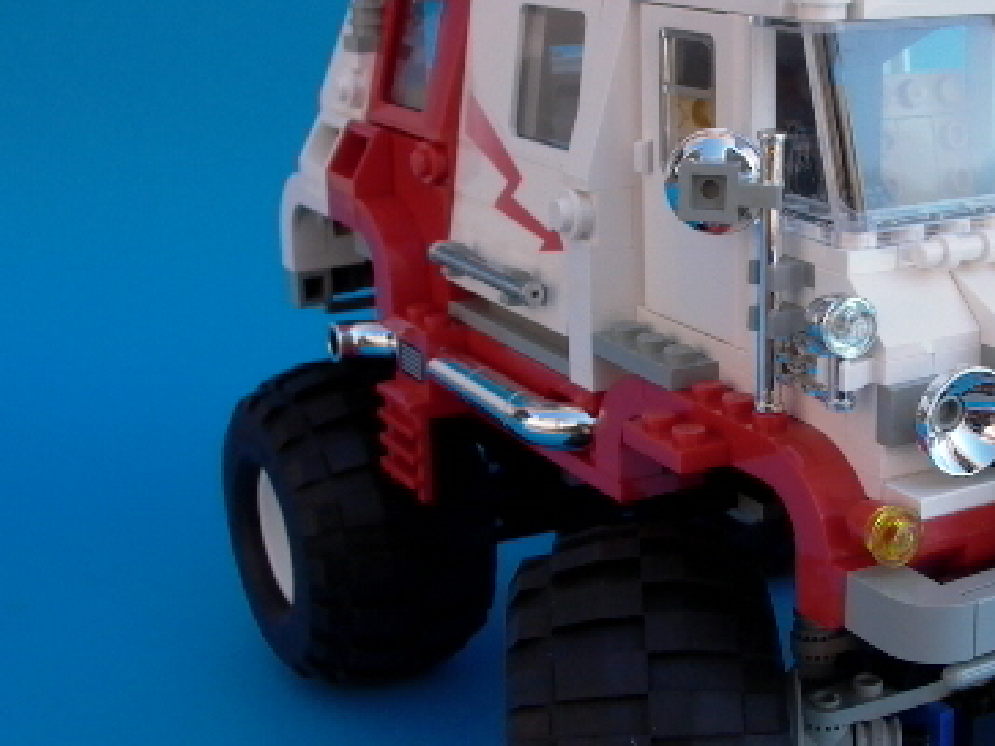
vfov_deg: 25.2
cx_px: 763
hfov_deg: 32.5
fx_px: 1667
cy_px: 320
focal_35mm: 58
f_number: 4.03
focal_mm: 7.13
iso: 100
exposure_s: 1/356
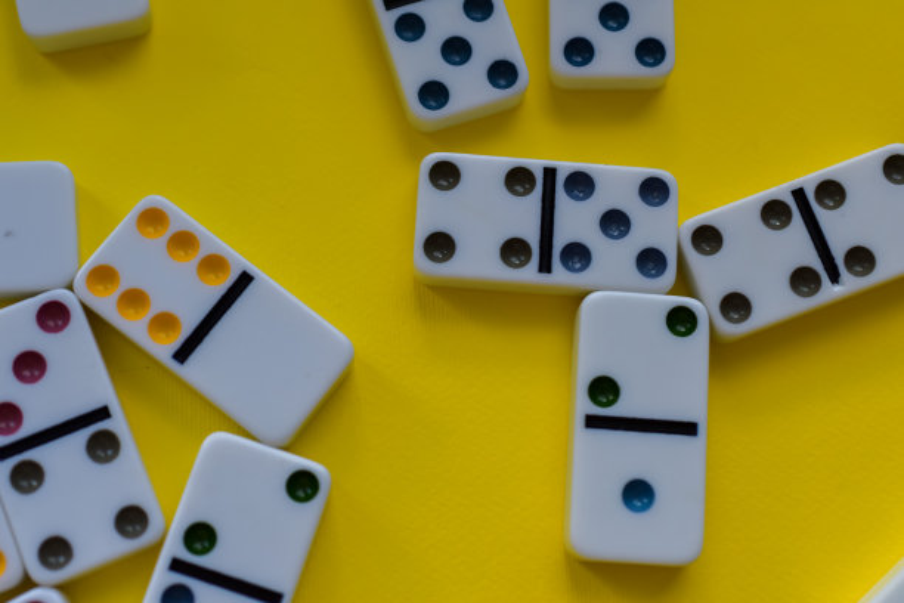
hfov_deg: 37.9
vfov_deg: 25.8
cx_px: 452
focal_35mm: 52
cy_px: 302
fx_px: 1318
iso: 200
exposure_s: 1/320
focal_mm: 35
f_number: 2.5
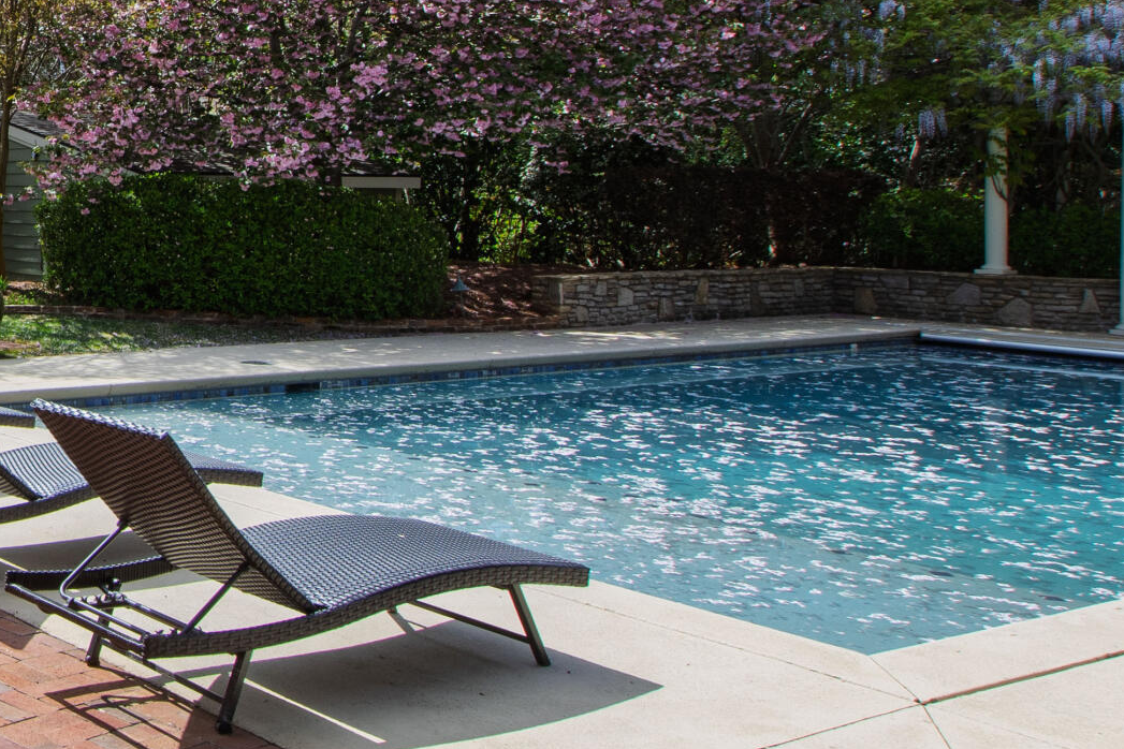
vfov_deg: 30.3
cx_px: -222
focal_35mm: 43
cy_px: 133
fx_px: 1342
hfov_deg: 35.7
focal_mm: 10
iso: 100
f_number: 8
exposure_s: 1/200
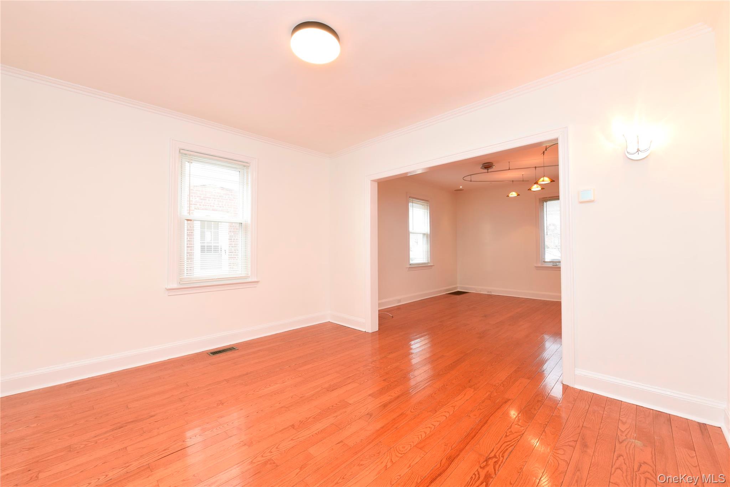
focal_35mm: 14
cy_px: 244
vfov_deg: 81.2
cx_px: 365
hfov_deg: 104.2
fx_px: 284
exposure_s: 1/4
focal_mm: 14
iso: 200
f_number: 10
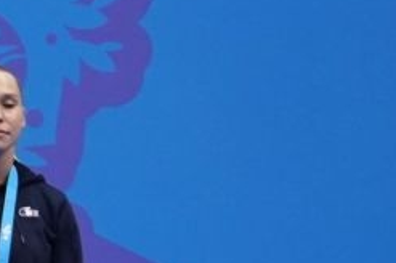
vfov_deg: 1.9
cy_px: 14
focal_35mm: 737
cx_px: -1002
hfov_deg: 2.7
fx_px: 8096
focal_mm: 101
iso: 1600
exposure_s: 1/1000
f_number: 2.8
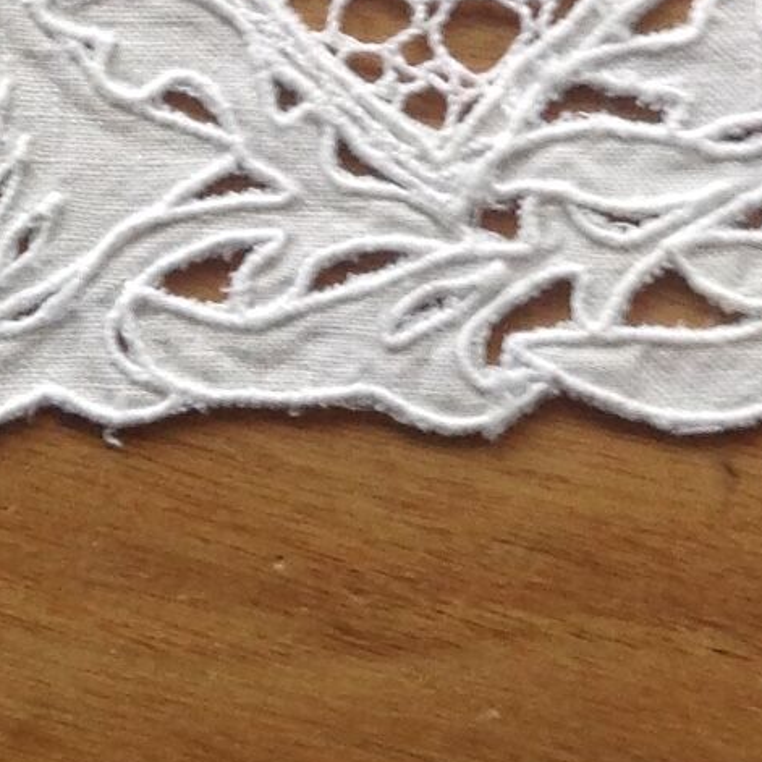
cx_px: 1058
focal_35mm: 170
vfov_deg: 9.8
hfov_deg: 10.0
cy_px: -561
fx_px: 4234
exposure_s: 1/20
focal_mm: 4.28
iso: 50
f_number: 2.4
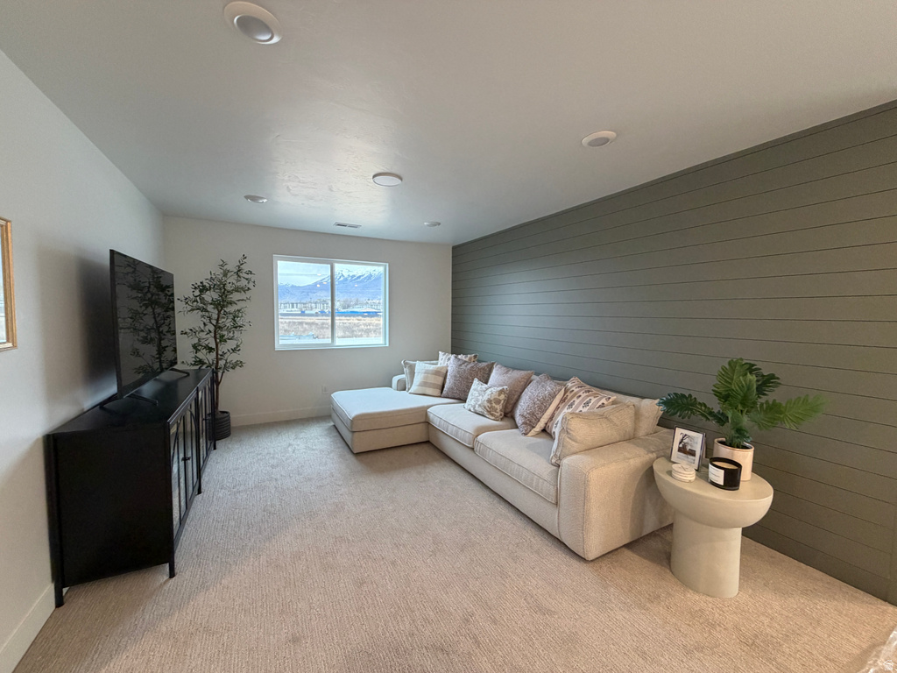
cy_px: 336
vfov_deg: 85.7
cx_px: 448
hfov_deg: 102.1
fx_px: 363
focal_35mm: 14
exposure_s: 1/60
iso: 200
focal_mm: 2.22
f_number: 2.2
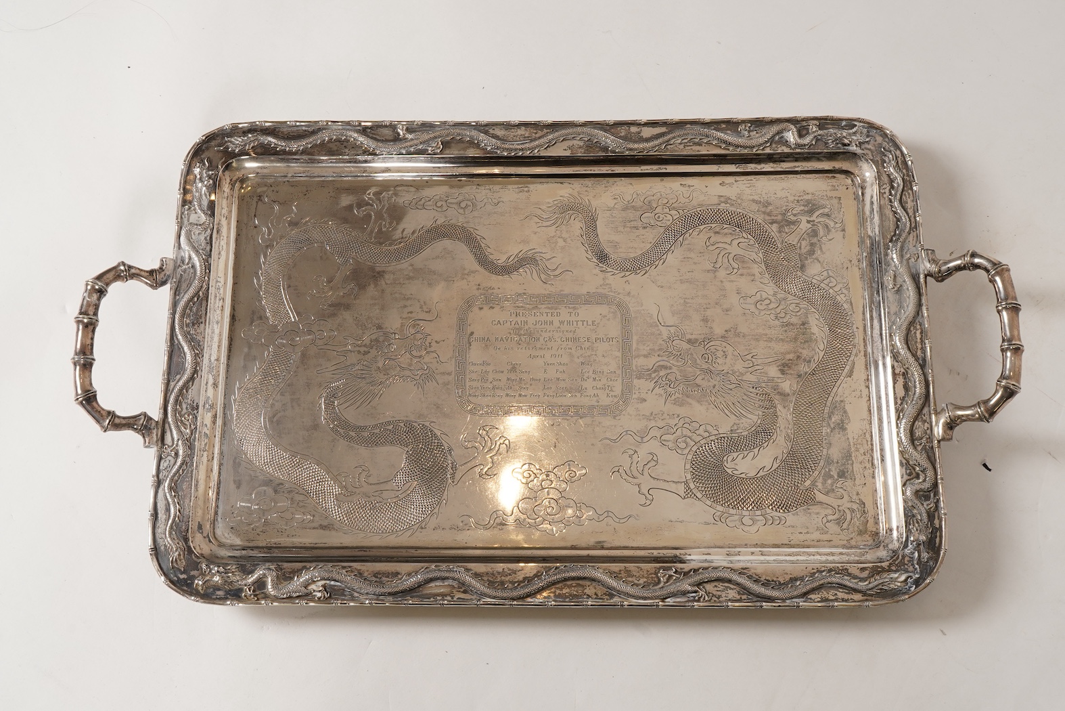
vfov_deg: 29.9
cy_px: 356
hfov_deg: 43.6
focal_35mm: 45
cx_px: 532
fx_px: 1331
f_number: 22
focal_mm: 30
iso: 400
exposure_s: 1/125
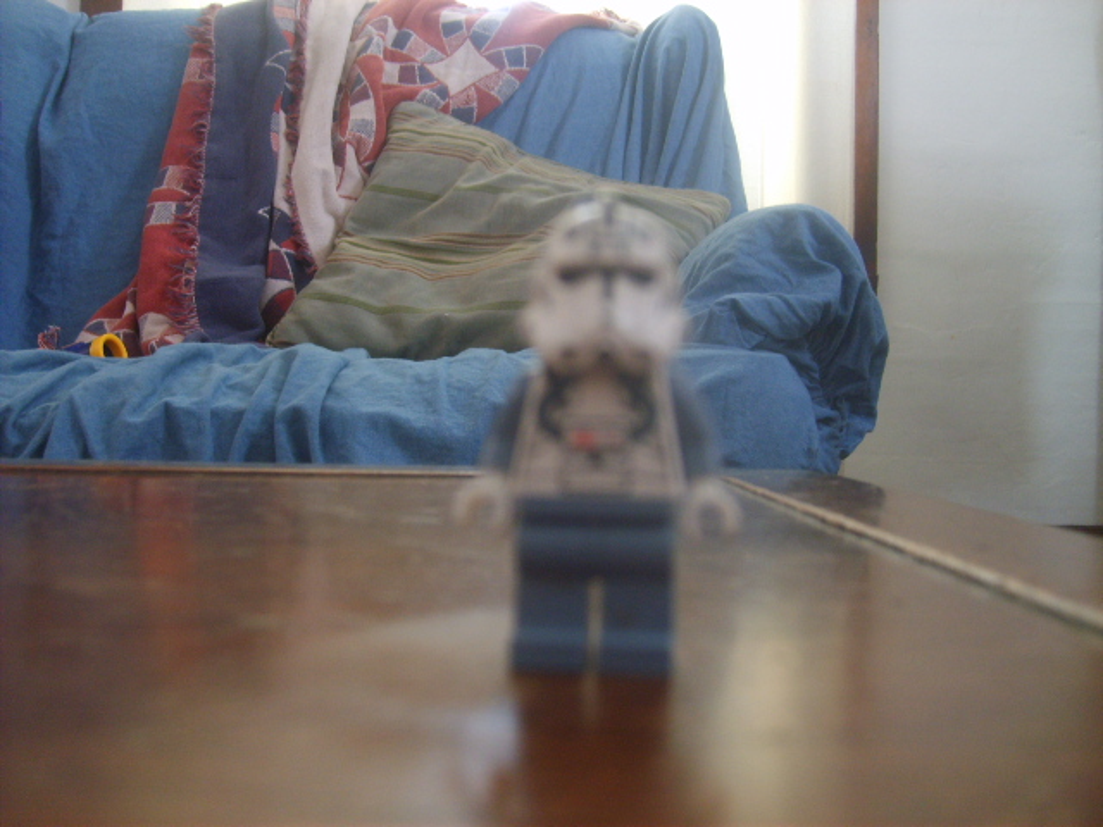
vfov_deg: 40.7
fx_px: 1115
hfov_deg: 52.6
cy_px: 414
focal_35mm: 35
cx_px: 552
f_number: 2.8
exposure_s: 1/3
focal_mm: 5.8
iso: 139
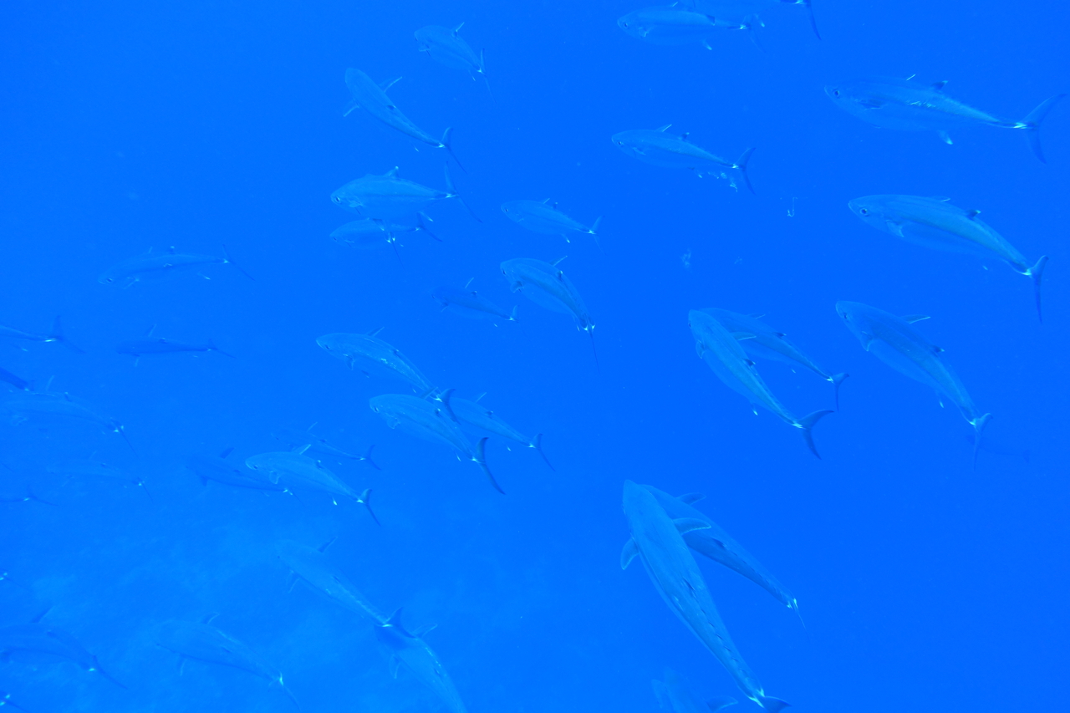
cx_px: 535
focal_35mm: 24
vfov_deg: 53.1
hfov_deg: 73.8
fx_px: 713
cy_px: 356
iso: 125
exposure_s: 1/80
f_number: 3.5
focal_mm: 8.8
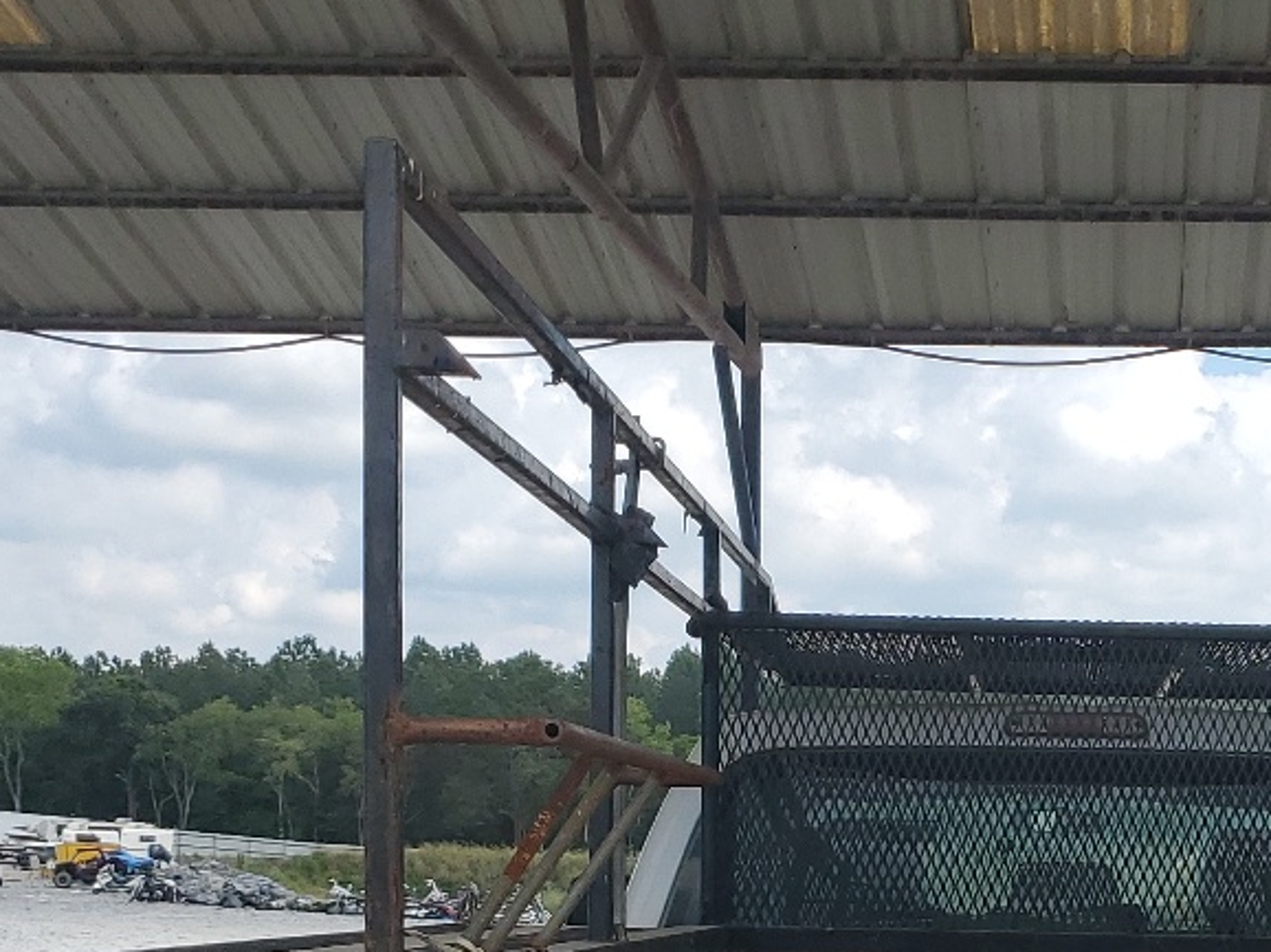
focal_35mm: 72
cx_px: 1095
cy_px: 1047
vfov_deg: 19.6
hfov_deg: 26.3
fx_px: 2643
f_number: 1.5
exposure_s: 1/2500
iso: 50
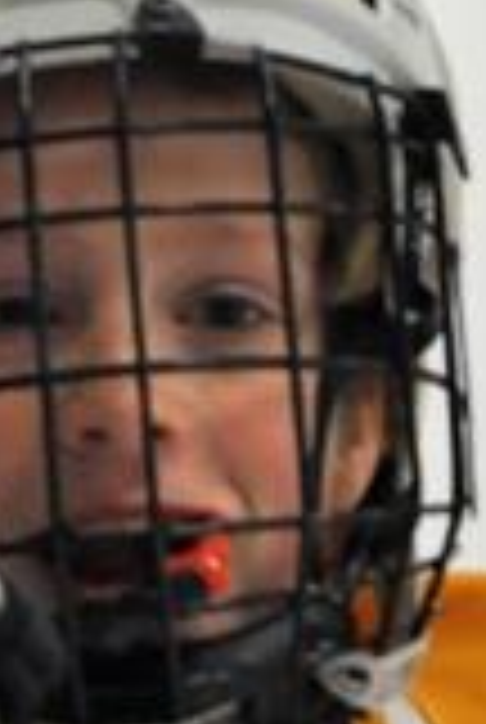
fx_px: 15323
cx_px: 86
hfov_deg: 1.8
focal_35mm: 760
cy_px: 1214
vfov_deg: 2.7
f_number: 2.8
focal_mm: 80
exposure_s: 1/400
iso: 1600
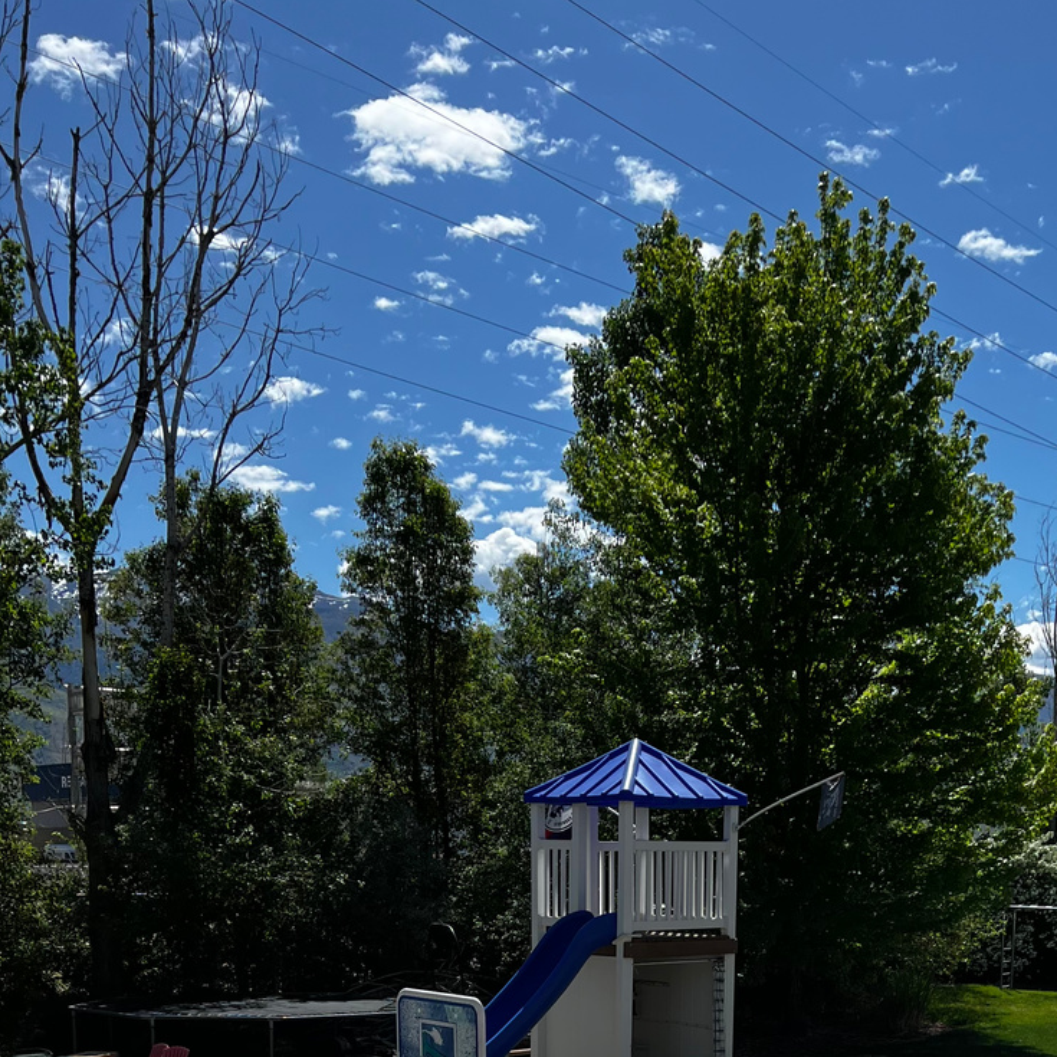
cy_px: 1080
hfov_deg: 34.9
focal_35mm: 48
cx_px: 733
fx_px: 1658
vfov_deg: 32.3
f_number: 1.5
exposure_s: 1/6993
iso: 50
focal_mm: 5.7
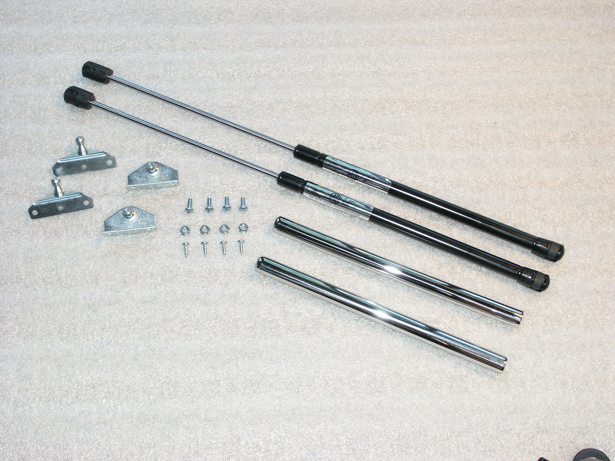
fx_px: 959
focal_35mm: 54
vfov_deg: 27.0
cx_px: 308
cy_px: 230
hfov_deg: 35.5
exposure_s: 1/350
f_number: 3.5
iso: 200
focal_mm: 13.9
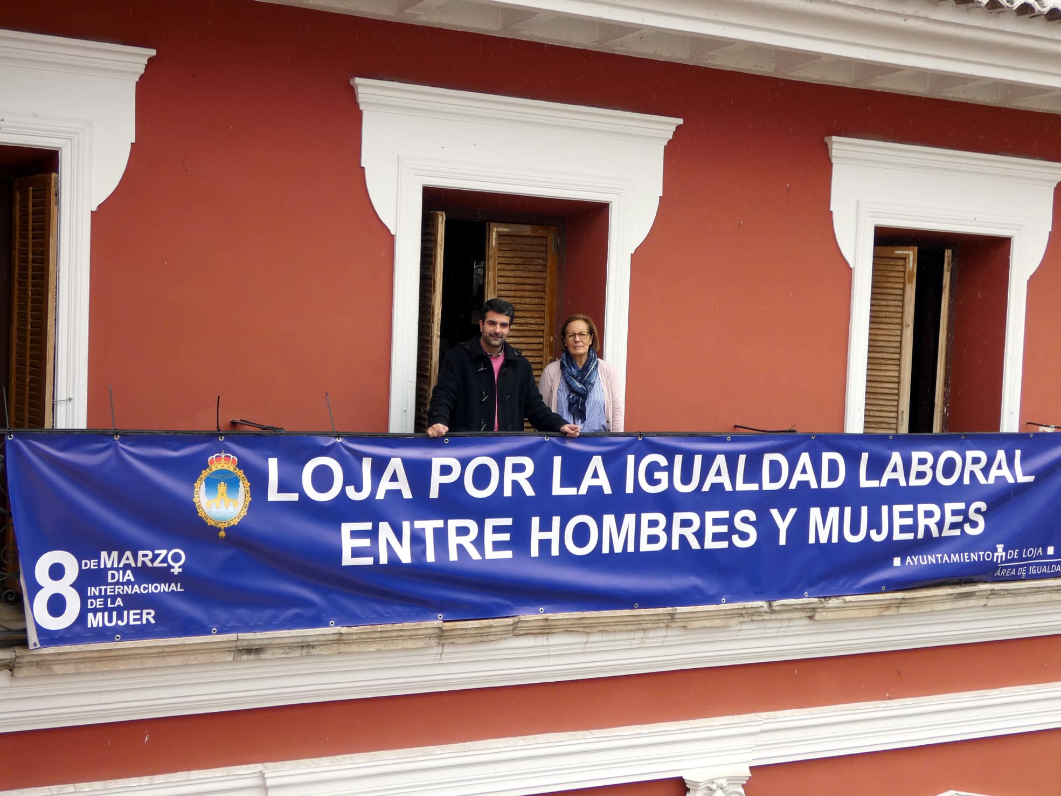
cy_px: 398
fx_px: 1410
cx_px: 530
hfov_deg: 41.2
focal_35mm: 46
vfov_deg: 31.5
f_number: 3.8
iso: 80
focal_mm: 8.2
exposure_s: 1/250
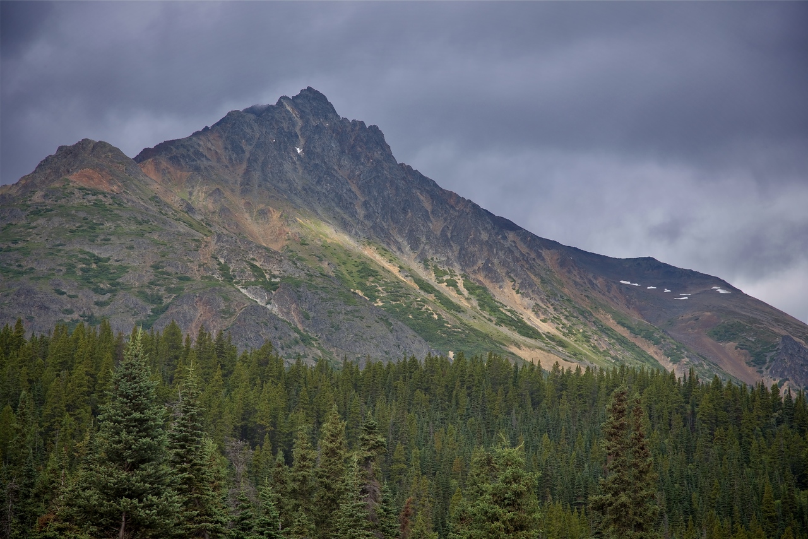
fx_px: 2469
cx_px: 404
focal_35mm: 110
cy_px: 270
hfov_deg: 18.6
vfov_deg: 12.5
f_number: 6.3
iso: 100
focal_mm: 110
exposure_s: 1/250
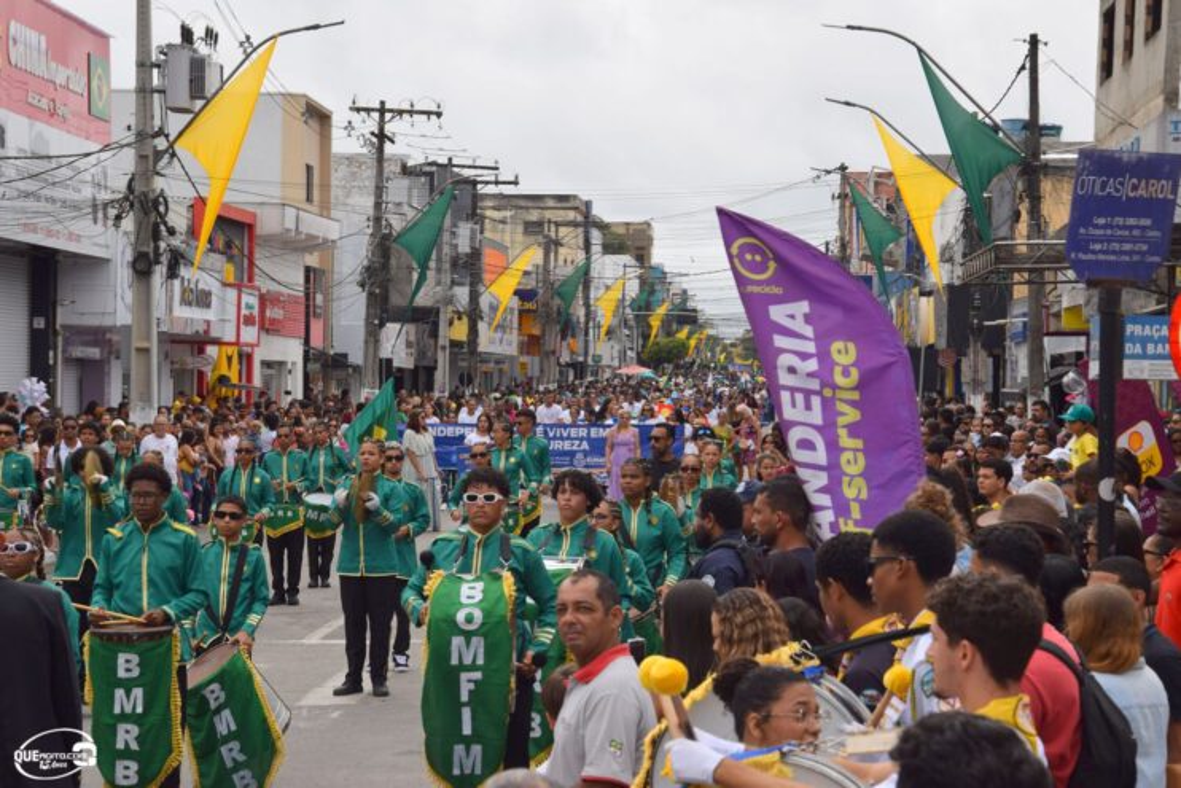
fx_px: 3051
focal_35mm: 93
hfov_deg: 21.9
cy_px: 394
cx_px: 590
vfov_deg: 14.7
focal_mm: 62
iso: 100
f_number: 11
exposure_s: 1/200
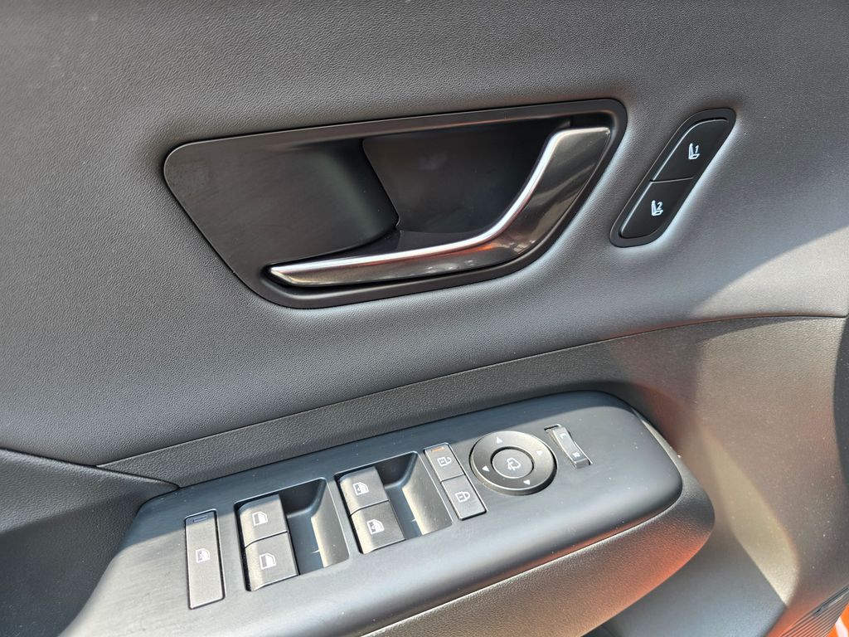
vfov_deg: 58.9
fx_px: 564
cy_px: 318
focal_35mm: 23
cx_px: 424
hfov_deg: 73.9
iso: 64
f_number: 1.7
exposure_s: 1/180
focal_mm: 6.3
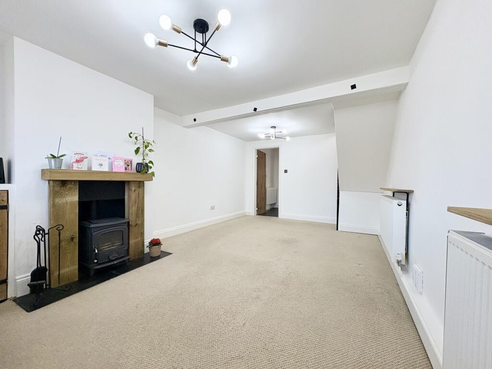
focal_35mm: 14
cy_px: 184
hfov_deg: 102.1
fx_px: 199
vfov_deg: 85.7
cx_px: 246
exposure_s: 1/107
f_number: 2.2
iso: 100
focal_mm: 2.22
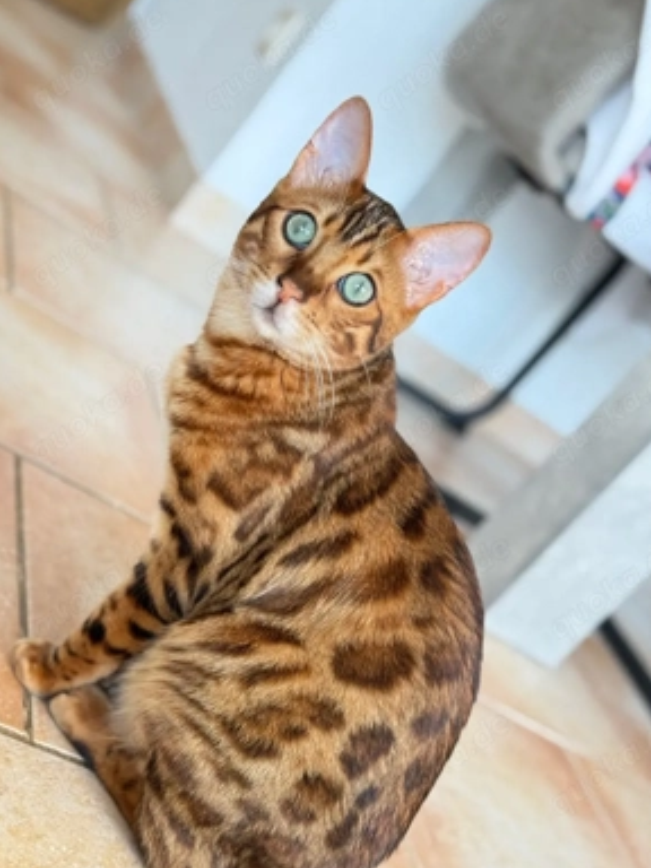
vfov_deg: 38.2
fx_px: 1254
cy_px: 436
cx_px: 319
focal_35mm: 50
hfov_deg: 29.1
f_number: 1.78
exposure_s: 1/87
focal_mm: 6.76
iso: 160
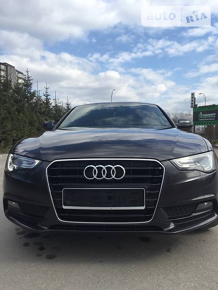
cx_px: 109
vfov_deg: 61.7
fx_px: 244
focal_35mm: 29
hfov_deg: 48.2
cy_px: 145
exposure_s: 1/1412
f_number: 2.2
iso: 32
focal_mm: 4.2
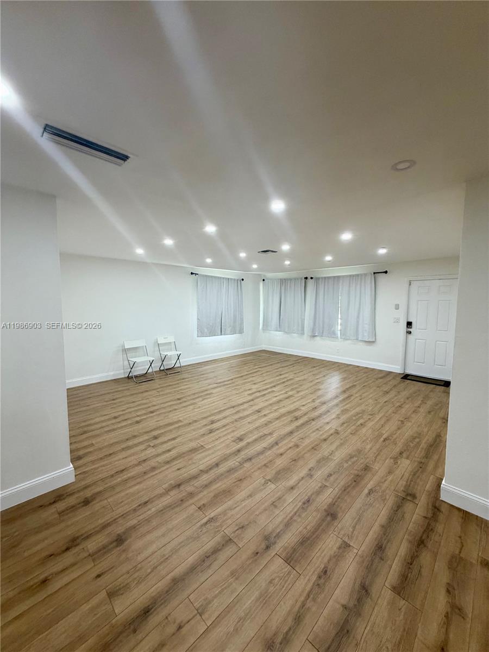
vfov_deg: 102.1
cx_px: 244
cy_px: 326
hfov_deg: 85.7
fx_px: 264
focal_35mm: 14
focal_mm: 2.22
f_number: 2.2
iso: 320
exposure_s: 1/120
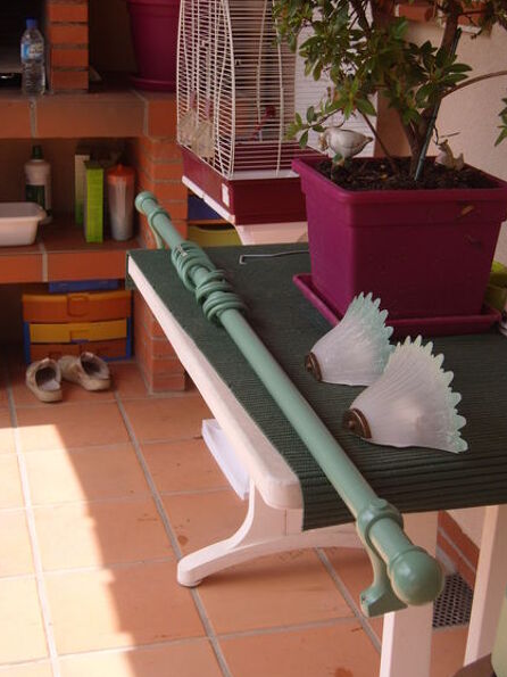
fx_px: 1114
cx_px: 272
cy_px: 327
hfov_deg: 25.6
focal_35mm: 57
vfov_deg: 33.8
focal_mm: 11
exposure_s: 1/90
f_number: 8.8
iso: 80
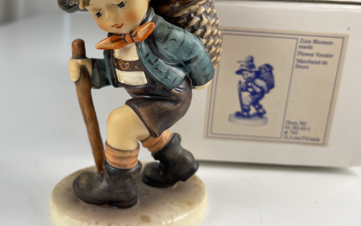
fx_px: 354
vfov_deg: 34.9
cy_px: 69
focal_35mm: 36
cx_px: 127
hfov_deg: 53.2
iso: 32
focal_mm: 5.1
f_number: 1.6
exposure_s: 1/163
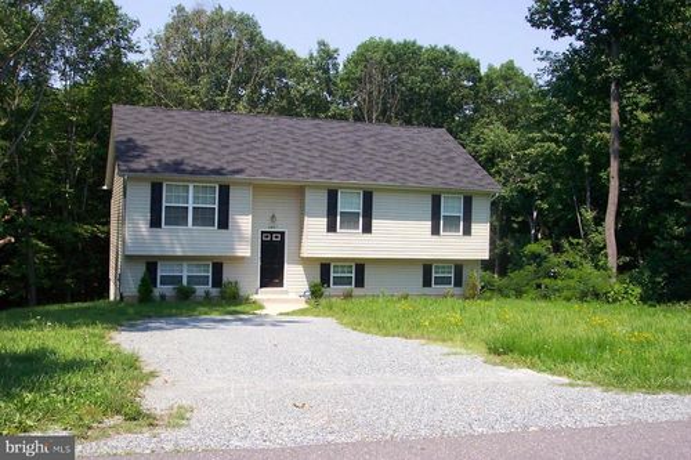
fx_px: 729
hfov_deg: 50.7
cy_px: 230
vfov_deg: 35.0
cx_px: 346
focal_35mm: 38
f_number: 4.8
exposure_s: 1/500
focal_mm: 8
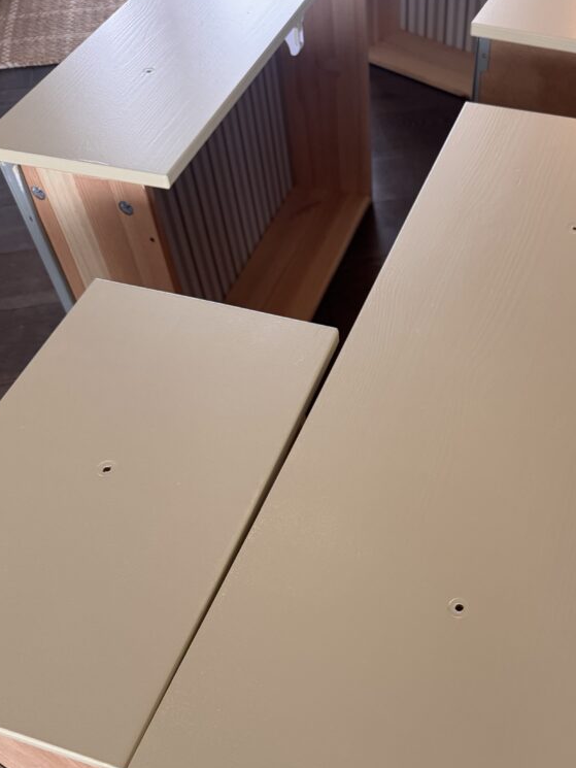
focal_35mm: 33
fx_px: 732
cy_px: 514
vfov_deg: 54.2
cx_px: 379
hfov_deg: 42.4
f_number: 1.78
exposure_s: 1/60
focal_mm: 6.76
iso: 250
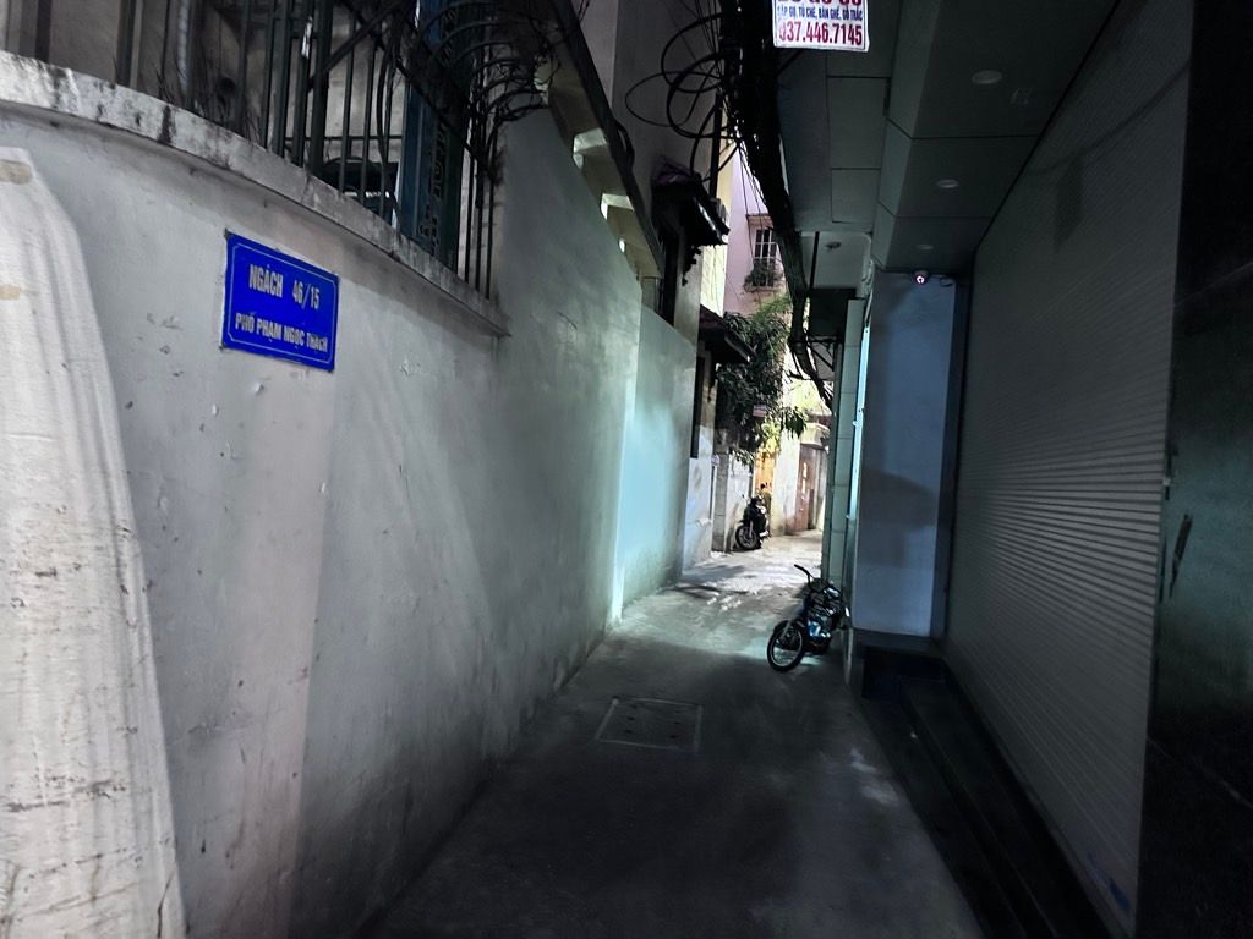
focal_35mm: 24
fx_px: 869
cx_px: 626
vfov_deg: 56.8
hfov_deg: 71.6
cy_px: 470
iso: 1250
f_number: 1.78
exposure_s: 1/25
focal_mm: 6.86
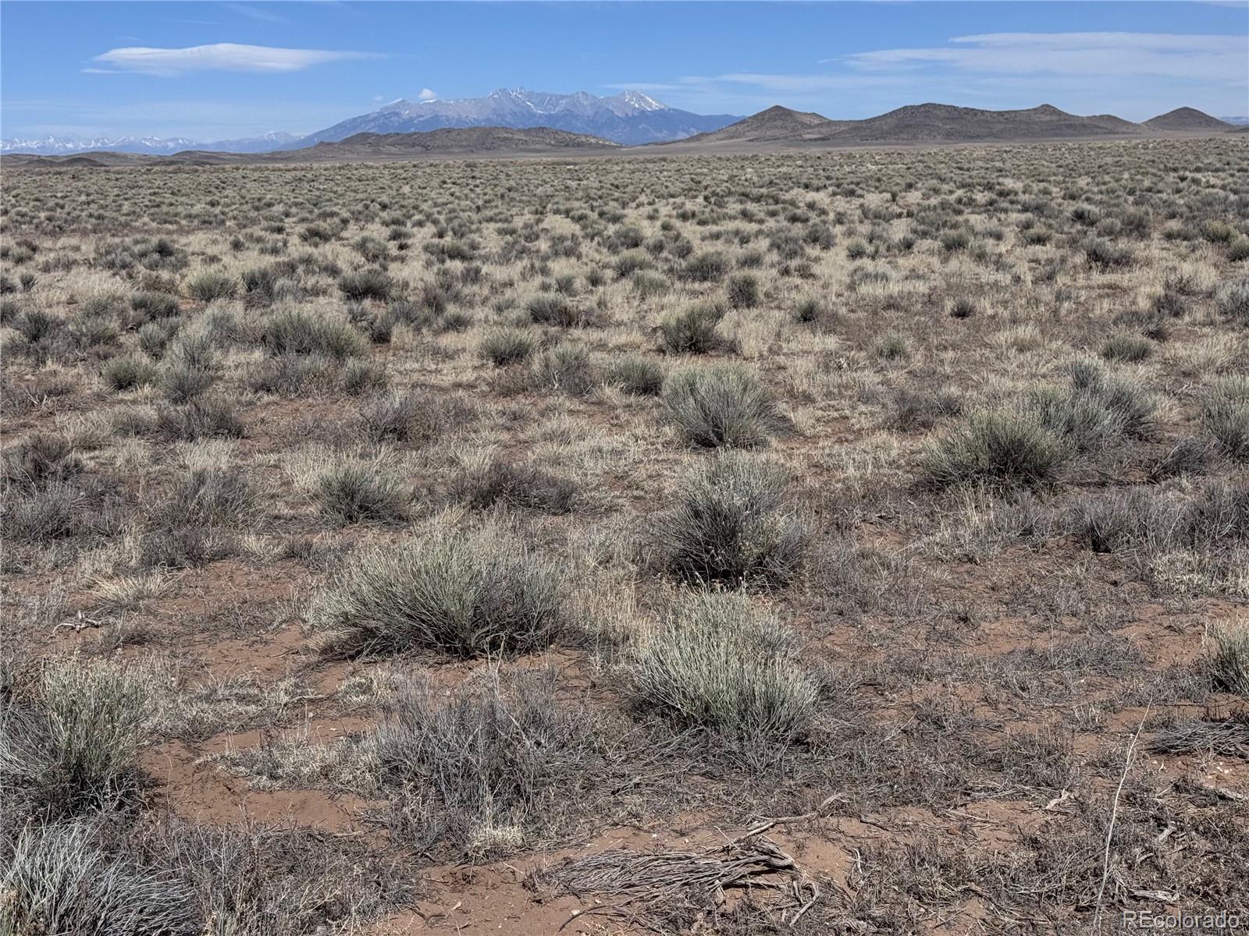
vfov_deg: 30.3
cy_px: 468
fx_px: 1732
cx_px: 624
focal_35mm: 48
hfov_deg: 39.7
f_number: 1.78
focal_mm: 6.76
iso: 64
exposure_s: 1/9009
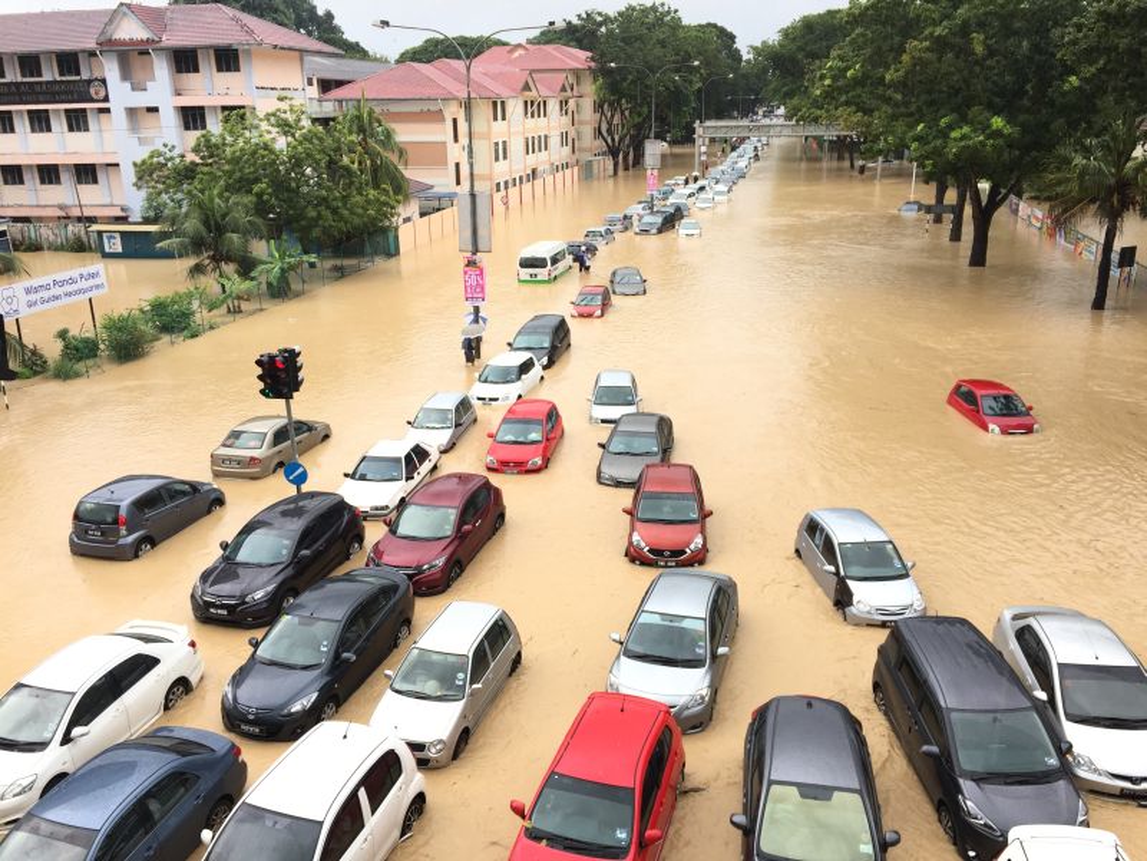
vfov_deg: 48.2
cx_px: 574
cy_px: 430
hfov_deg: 61.7
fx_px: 961
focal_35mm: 29
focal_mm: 4.15
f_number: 2.2
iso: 32
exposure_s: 1/211
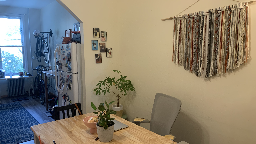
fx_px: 197
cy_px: 72
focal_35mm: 29
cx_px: 125
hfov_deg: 66.1
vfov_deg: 40.2
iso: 125
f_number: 1.8
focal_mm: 4.25
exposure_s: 1/60
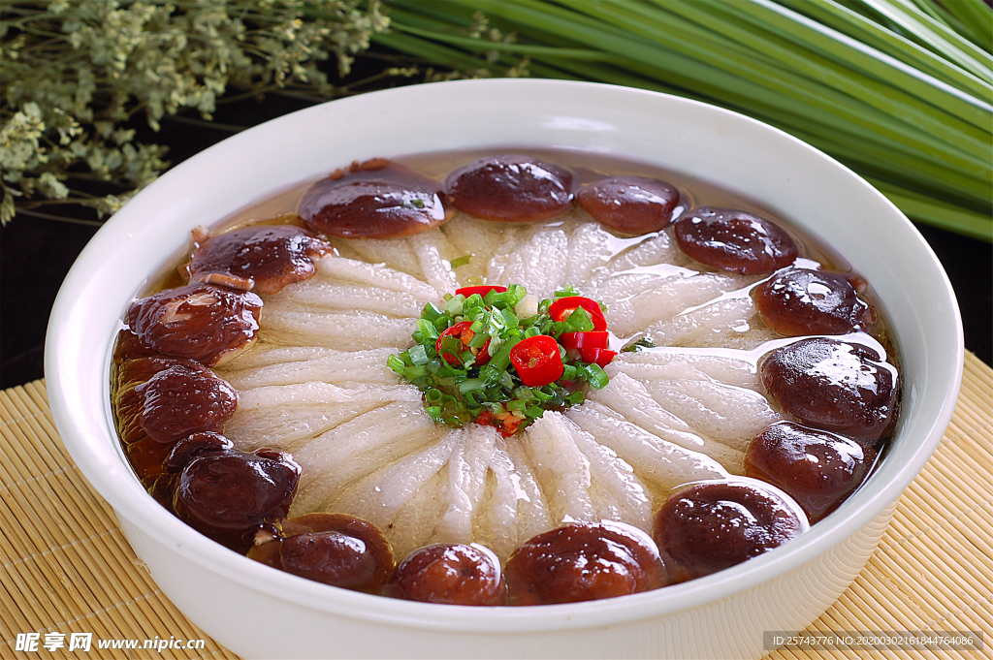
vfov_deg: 15.2
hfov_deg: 22.6
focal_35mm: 90
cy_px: 330
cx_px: 496
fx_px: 2480
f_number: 9
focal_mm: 60
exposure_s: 1/250
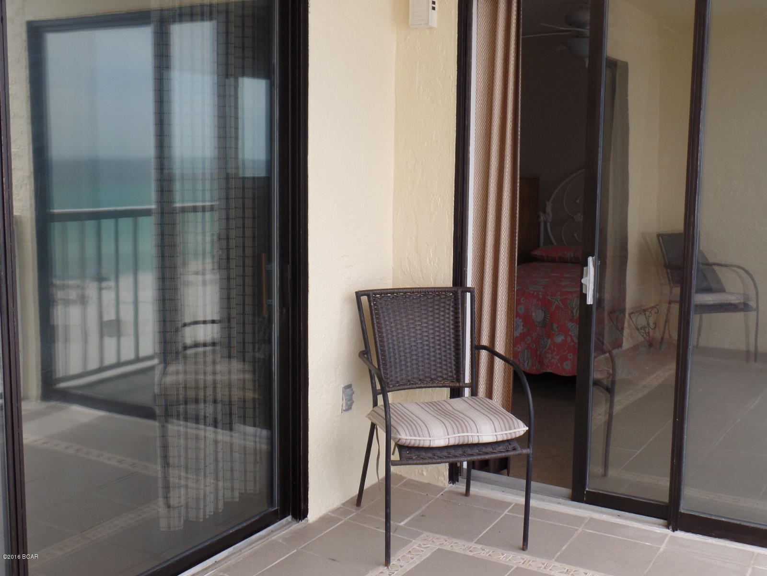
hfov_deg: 44.8
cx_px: 384
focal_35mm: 42
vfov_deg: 34.3
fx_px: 931
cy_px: 288
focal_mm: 7.5
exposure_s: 1/250
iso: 80
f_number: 3.6
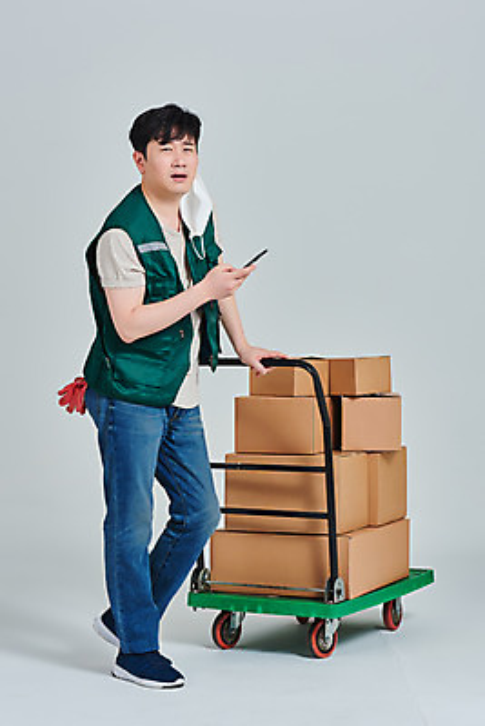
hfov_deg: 18.2
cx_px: 242
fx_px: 1514
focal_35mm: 75
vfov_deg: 27.0
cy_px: 363
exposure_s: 1/125
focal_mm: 75
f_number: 14
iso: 100
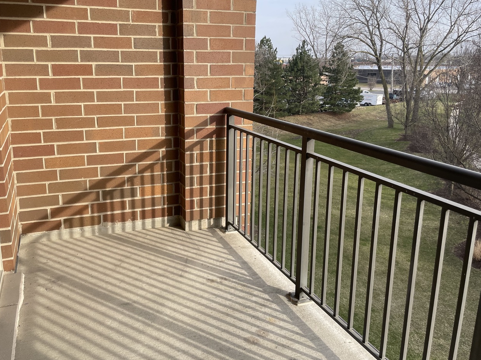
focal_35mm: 30
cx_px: 206
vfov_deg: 46.7
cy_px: 156
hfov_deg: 59.7
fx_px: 417
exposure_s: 1/903
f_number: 1.6
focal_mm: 4.2
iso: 32
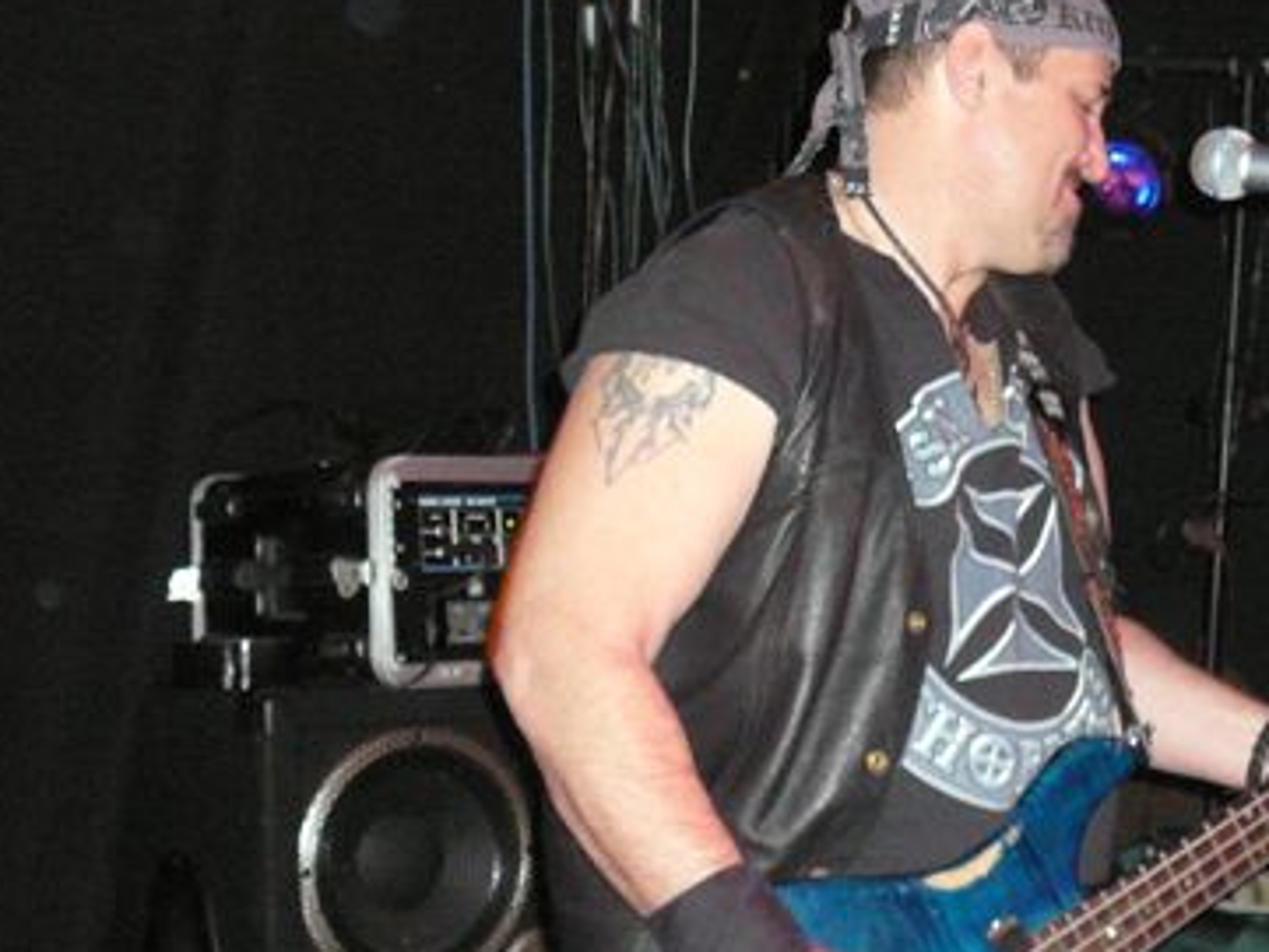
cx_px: 1016
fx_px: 2274
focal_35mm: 62
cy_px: 573
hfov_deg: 30.4
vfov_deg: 23.6
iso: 400
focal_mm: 5.2
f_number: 2.8
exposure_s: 1/30
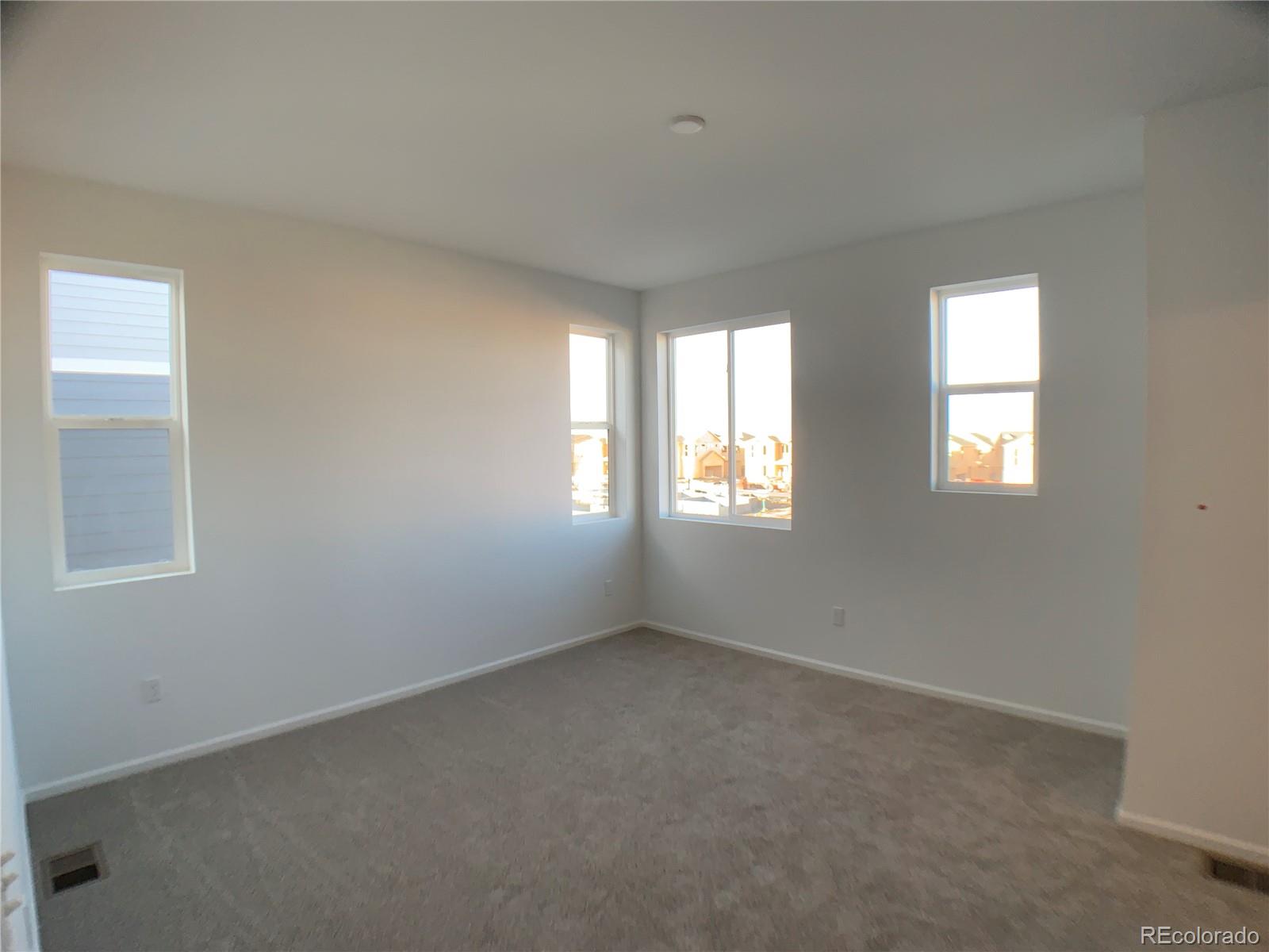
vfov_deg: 53.1
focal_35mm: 26
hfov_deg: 67.3
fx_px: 953
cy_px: 476
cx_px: 634
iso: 64
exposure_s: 1/121
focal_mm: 4.25
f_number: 1.8
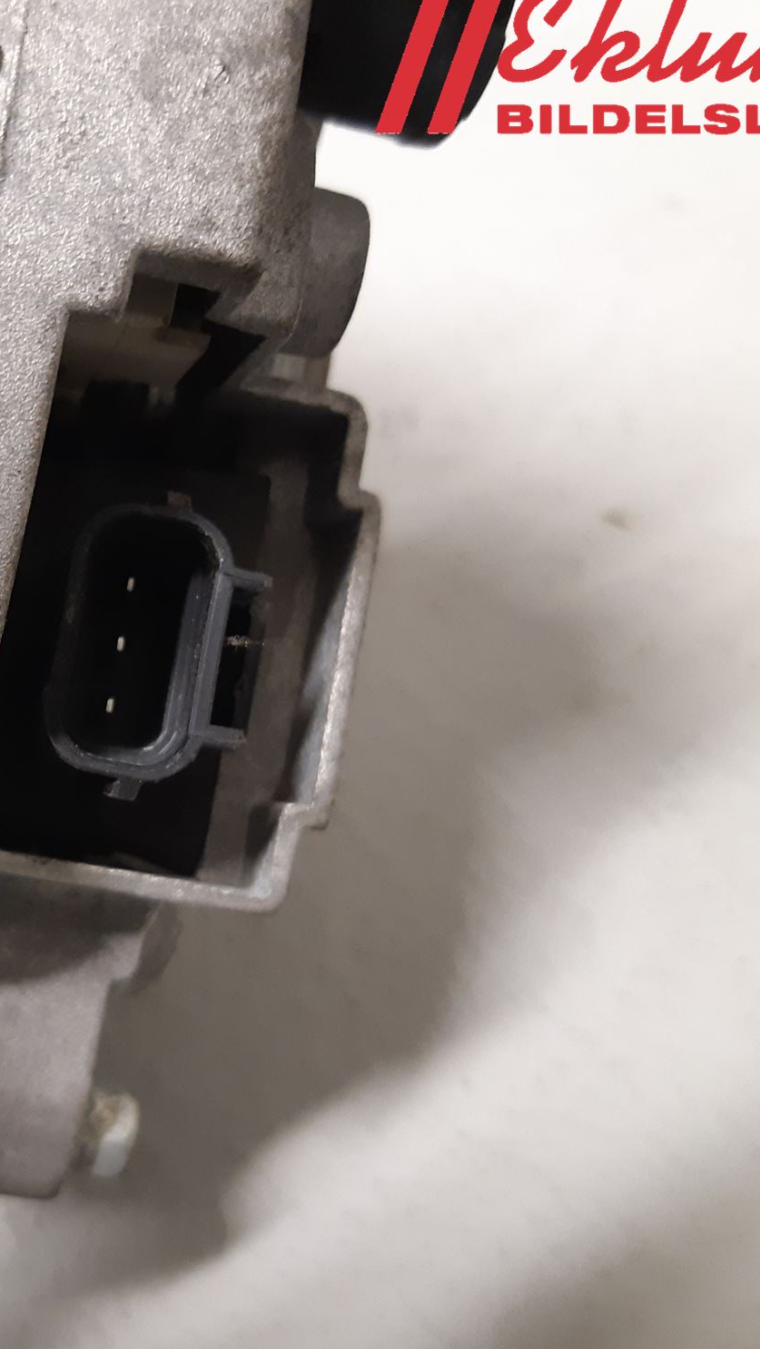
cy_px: 677
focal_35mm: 39
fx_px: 1397
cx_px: 3
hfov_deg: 28.6
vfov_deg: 51.6
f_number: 1.7
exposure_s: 1/25
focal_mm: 3.93
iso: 200
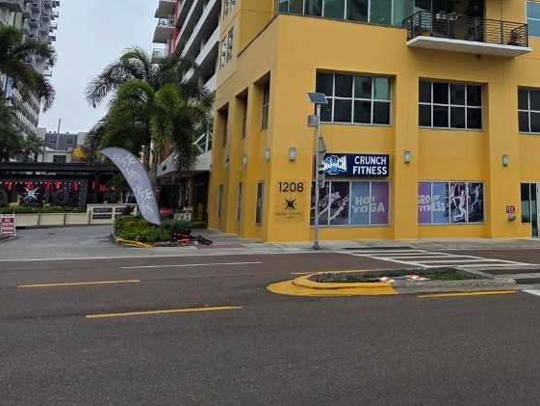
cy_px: 63
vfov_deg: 33.1
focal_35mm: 42
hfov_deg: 42.7
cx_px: 433
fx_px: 655
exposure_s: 1/359
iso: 25
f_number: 1.7
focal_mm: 6.3
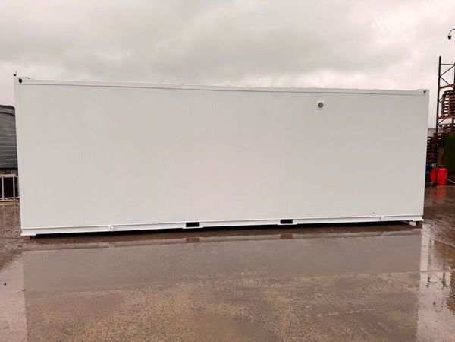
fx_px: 315
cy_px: 171
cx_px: 228
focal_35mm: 24
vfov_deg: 56.8
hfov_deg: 71.6
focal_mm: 6.76
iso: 80
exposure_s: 1/297
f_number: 1.78
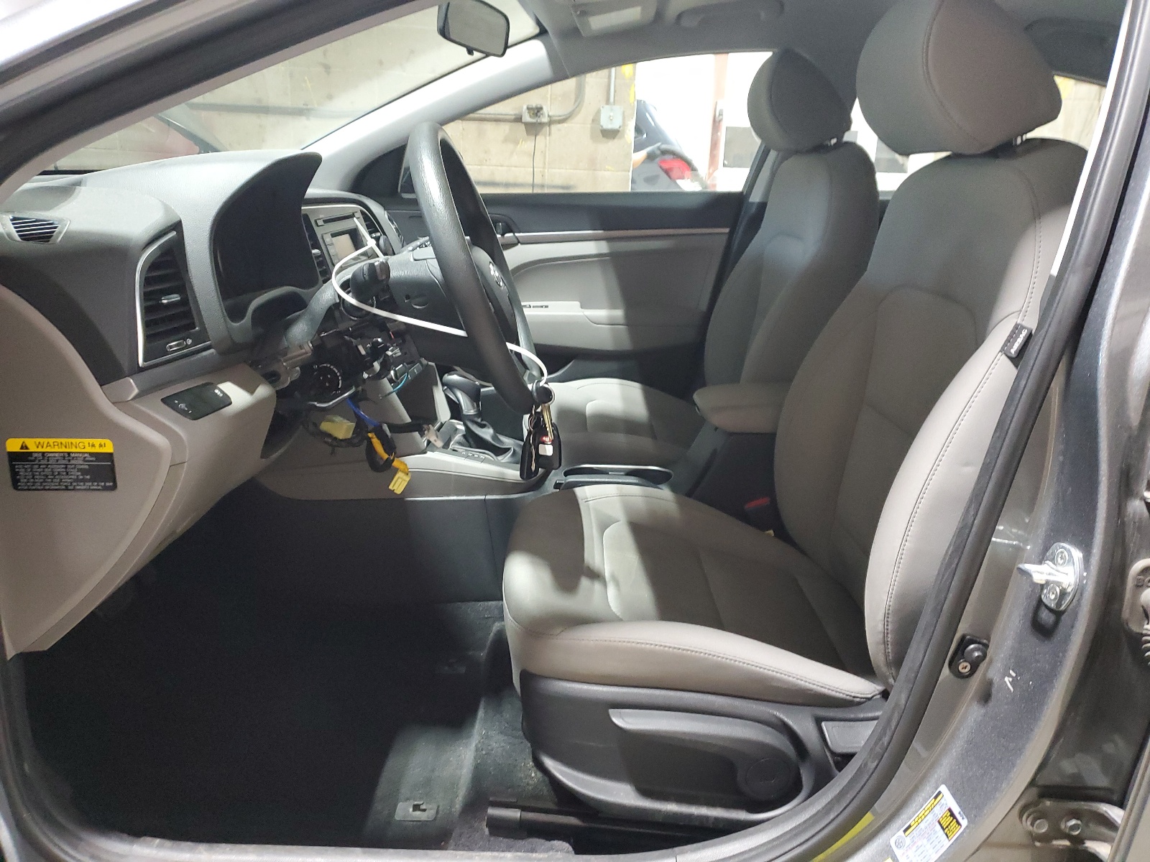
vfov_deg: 53.1
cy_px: 431
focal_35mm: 26
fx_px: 864
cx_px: 575
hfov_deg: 67.3
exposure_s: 1/30
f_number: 1.5
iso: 337
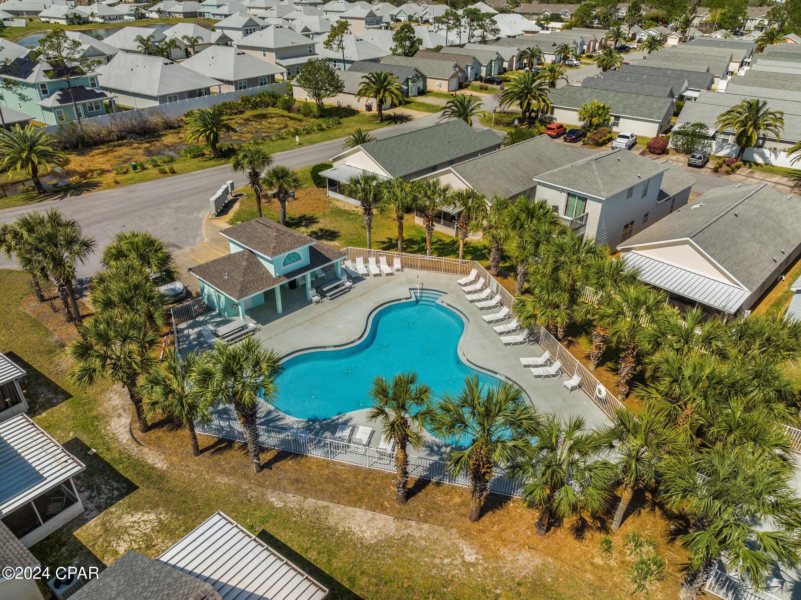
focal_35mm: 24
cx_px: 400
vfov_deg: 56.8
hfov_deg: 71.6
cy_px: 300
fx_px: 555
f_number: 4
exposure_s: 1/1600
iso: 100
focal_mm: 12.29
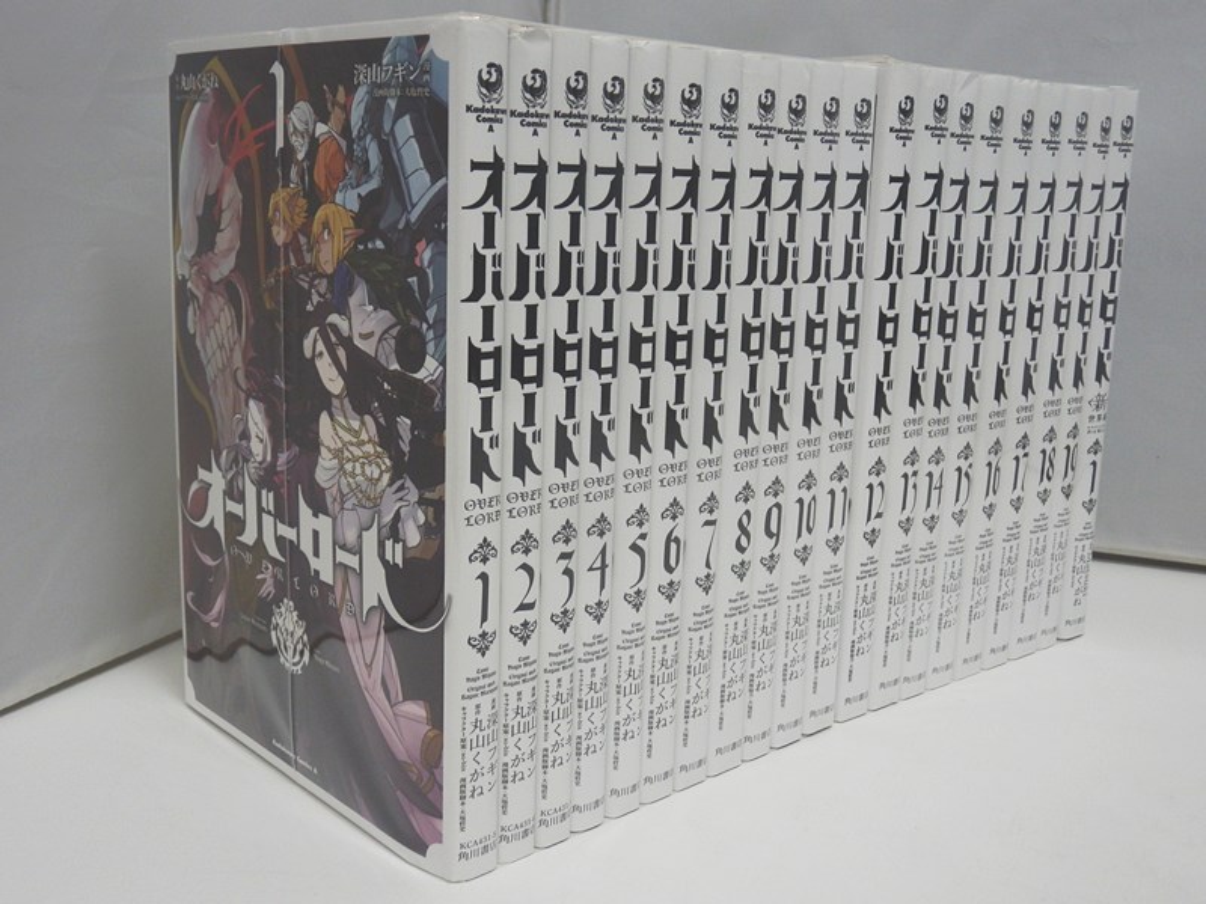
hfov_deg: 50.1
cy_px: 452
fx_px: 1289
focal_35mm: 37
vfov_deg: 38.7
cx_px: 603
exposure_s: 1/40
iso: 160
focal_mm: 6.7
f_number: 3.9
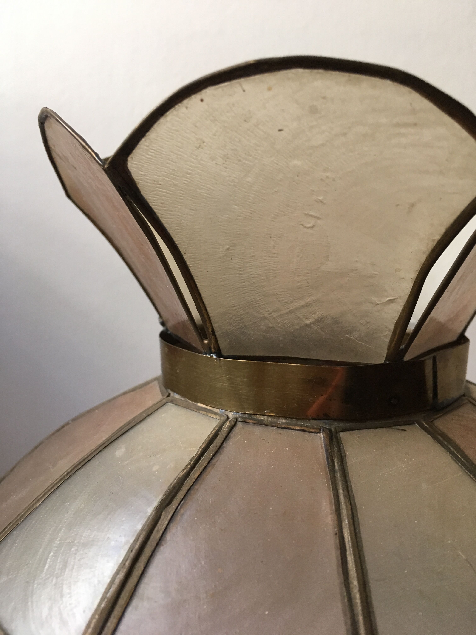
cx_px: 238
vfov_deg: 61.7
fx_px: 532
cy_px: 318
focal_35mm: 29
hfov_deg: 48.2
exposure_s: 1/33
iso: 64
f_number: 2.2
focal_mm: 4.15
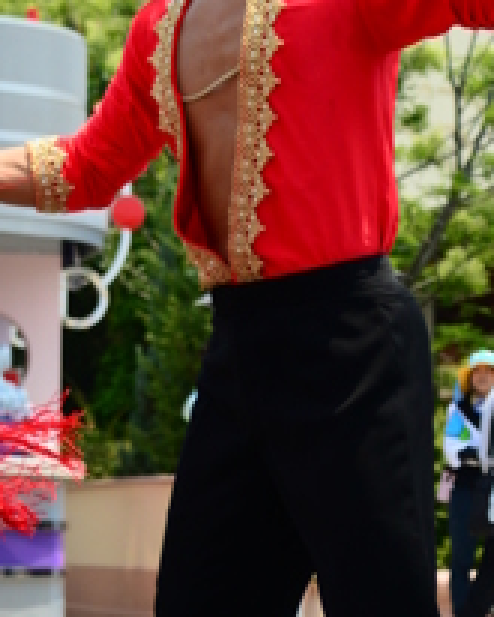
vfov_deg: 11.8
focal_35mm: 163
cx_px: 61
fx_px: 2977
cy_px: 135
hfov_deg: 9.5
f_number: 3.8
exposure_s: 1/3200
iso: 400
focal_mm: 35
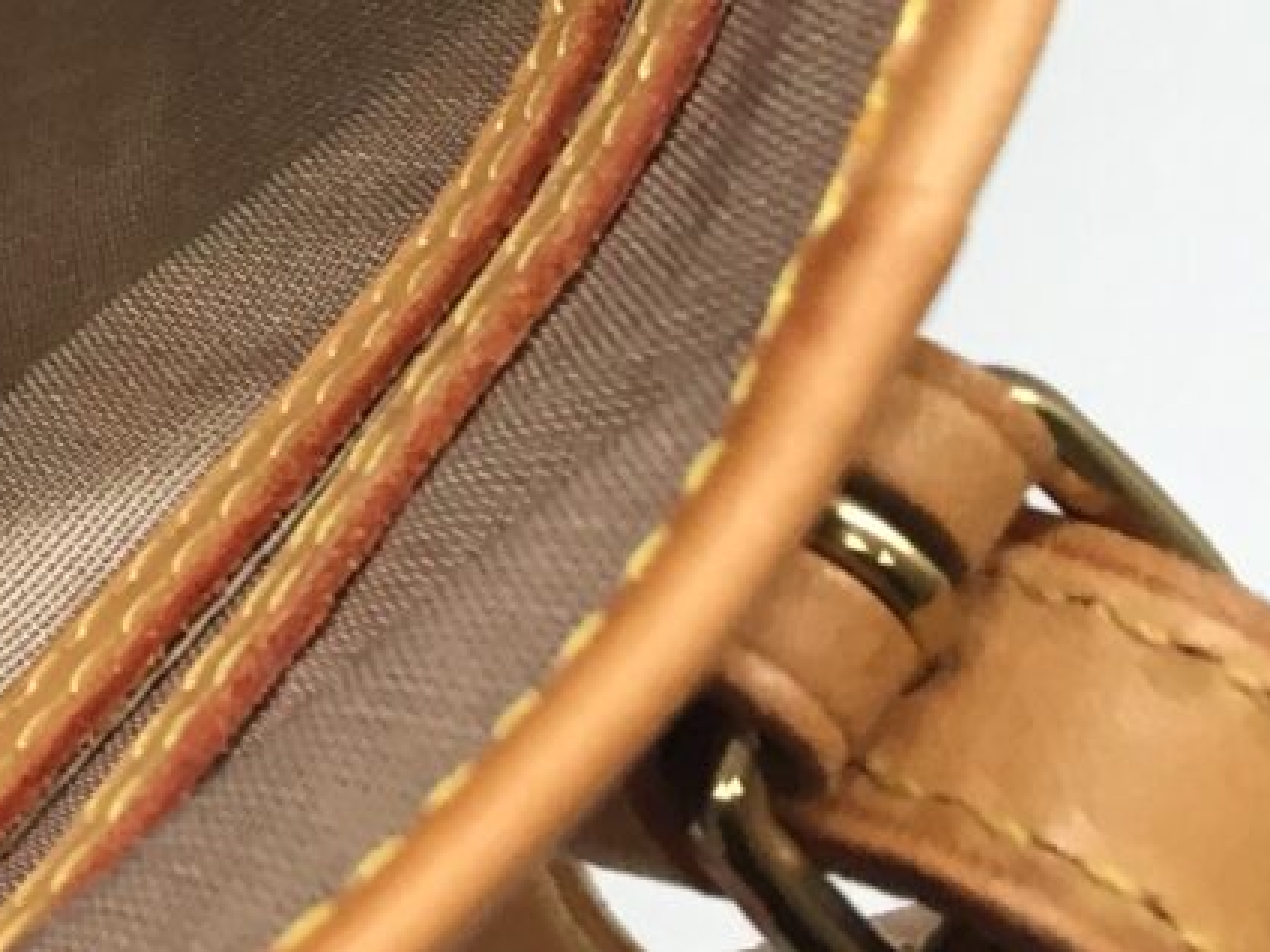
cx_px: -1195
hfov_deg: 12.5
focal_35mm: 140
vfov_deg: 10.1
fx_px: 5136
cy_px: -626
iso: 40
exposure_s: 1/30
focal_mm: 4.15
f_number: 2.2
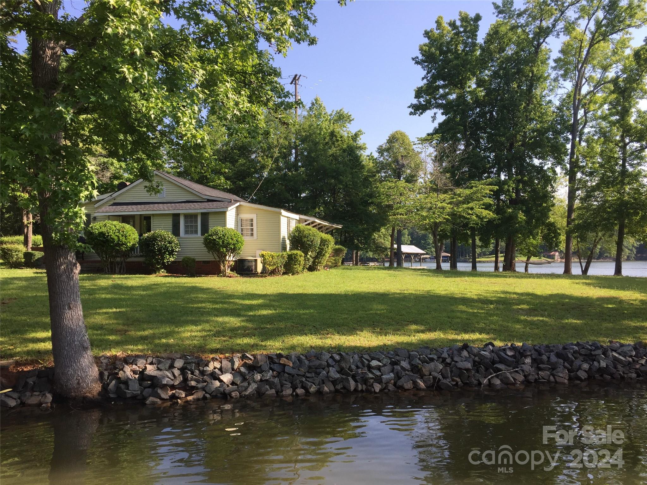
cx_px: 324
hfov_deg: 61.7
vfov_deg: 48.2
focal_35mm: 29
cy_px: 242
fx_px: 542
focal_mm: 4.15
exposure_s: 1/791
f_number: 2.2
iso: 32
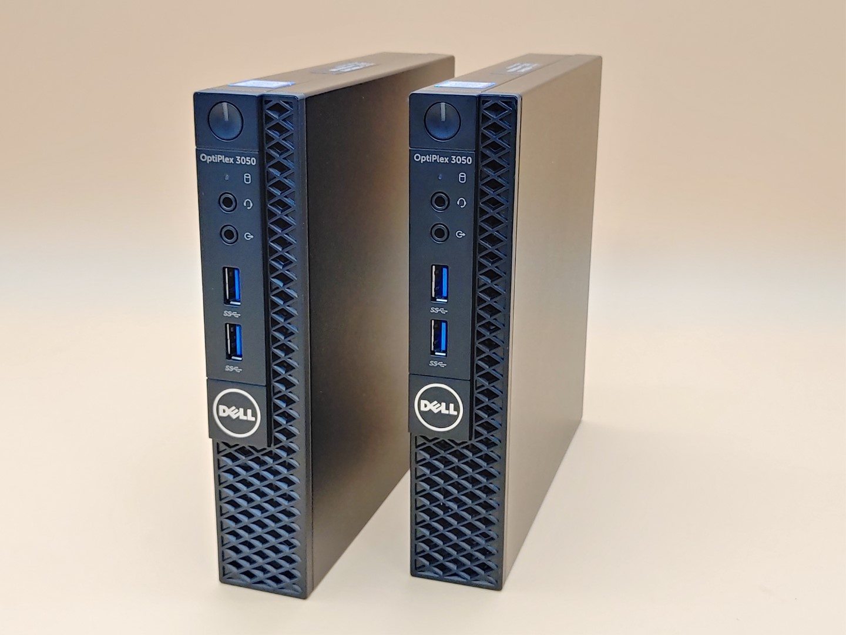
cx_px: 423
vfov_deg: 32.9
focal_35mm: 44
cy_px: 318
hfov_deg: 42.9
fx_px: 1075
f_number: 1.8
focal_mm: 4.36
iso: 50
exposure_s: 1/60
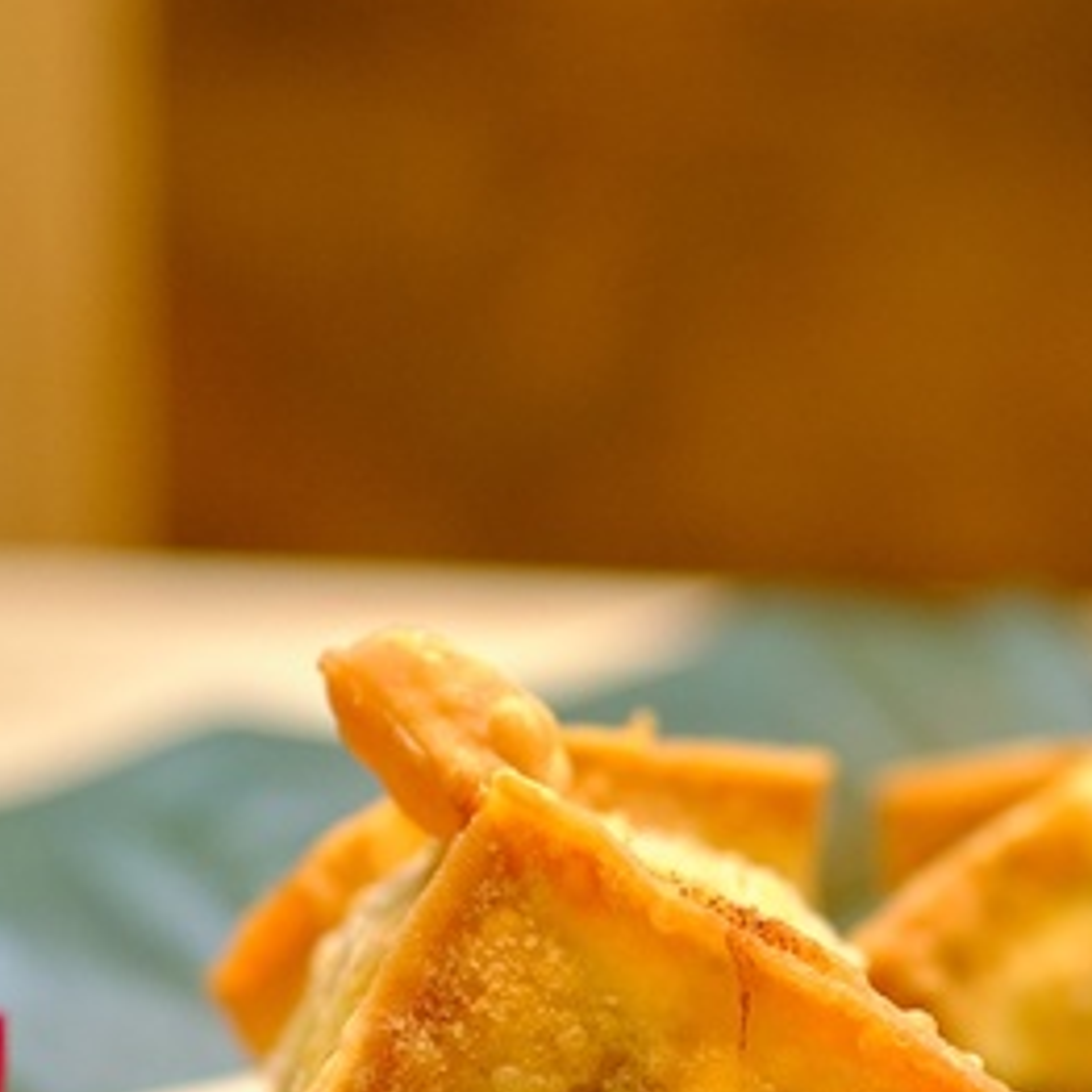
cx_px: 1004
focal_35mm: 78
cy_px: 977
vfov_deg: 21.7
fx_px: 2784
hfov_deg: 21.6
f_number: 2.8
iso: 1000
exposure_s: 1/60
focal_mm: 16
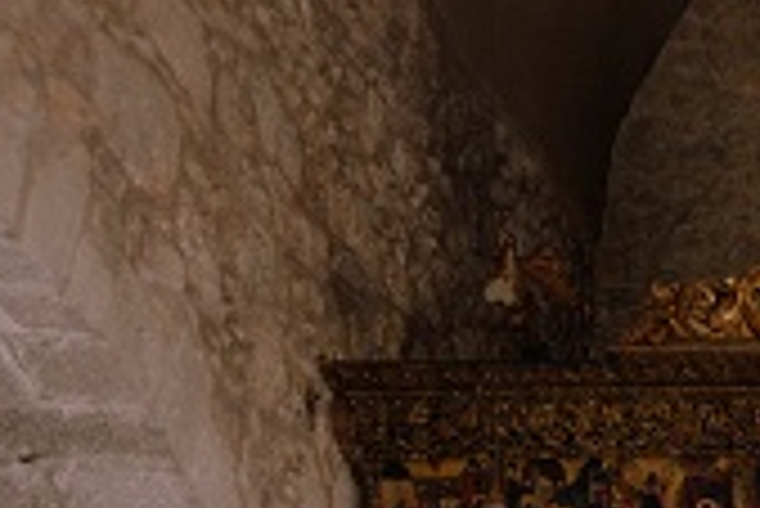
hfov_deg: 17.8
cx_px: 1291
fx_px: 2028
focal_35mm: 96
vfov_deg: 13.1
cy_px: 881
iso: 900
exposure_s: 1/15
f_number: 3.5
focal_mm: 18
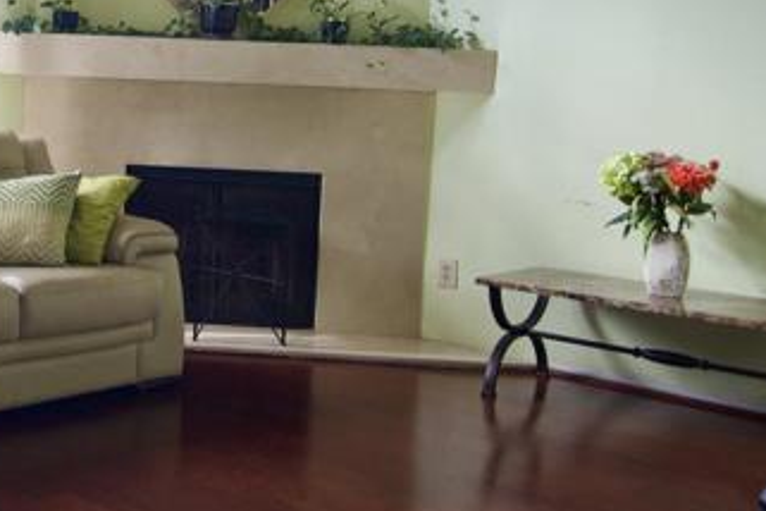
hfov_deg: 35.3
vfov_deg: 26.1
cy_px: 121
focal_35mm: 51
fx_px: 1085
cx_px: 2
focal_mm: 16
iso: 800
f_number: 2.8
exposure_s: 1/160
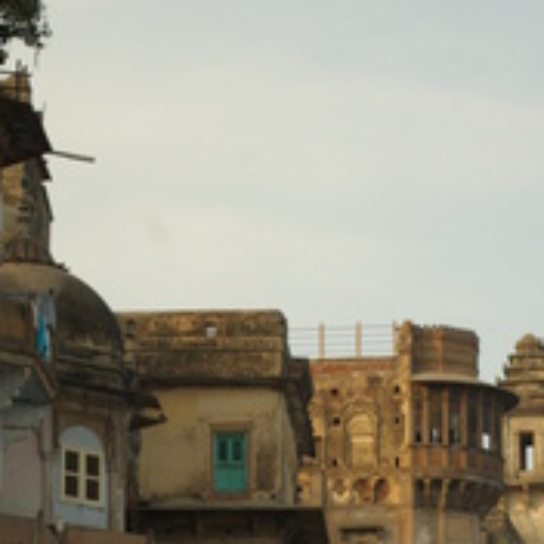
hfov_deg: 9.1
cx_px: 417
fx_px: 3399
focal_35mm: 191
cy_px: 720
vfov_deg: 9.0
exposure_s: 1/60
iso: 200
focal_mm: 55
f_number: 5.6
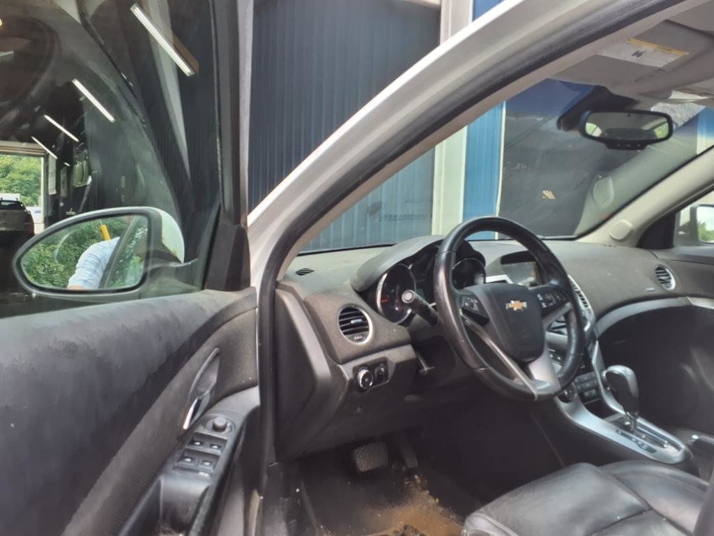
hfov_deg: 65.3
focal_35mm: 27
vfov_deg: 51.4
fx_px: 557
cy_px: 268
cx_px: 357
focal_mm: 3.58
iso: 40
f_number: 1.9
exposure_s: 1/204
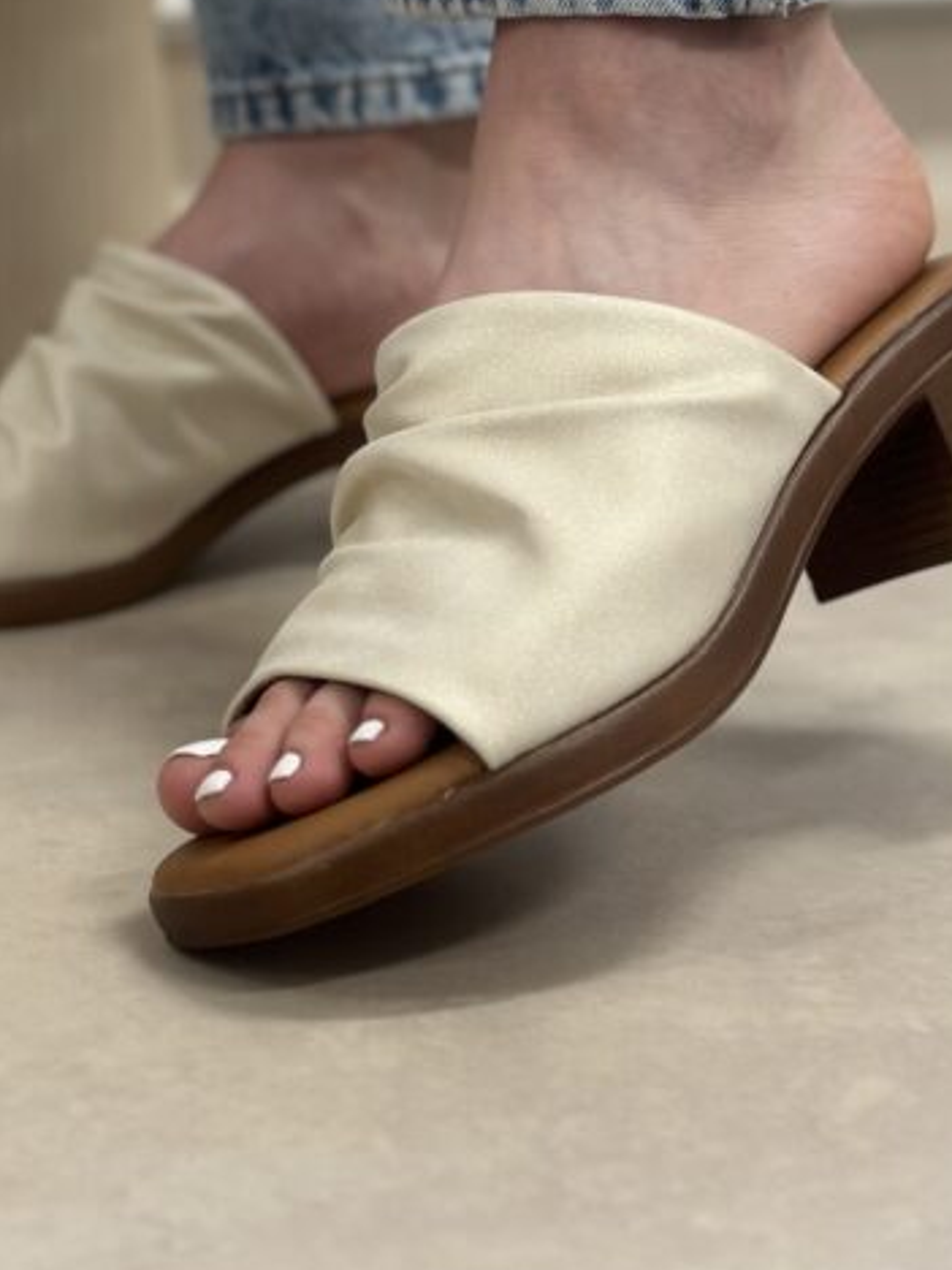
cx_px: 412
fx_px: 3007
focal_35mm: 82
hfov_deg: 18.0
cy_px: 307
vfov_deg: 23.6
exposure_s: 1/100
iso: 160
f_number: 1.78
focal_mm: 6.86
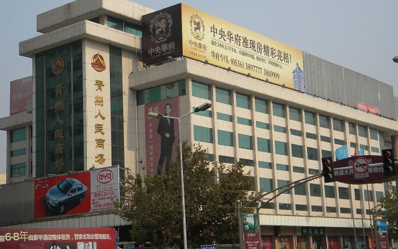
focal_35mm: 60
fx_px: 651
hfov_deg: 34.0
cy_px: 132
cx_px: 199
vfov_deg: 21.6
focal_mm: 10.1
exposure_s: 1/790
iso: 80
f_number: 4.1
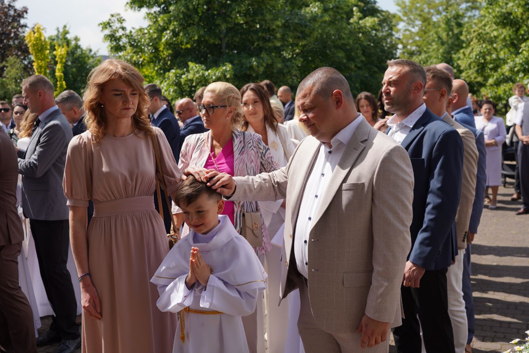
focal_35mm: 43
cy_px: 176
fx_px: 632
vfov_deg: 31.2
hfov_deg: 45.4
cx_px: 264
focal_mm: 43
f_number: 5.6
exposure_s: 1/500
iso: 100
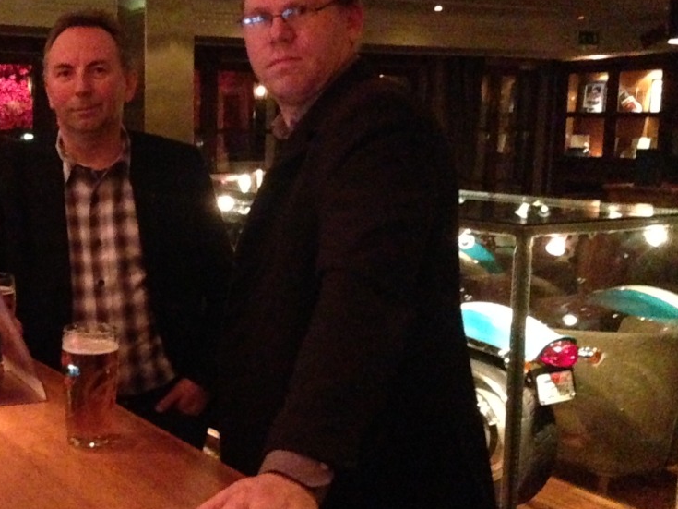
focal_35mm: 105
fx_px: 2056
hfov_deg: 18.6
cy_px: 253
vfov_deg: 14.1
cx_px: 149
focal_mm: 4.12
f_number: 2.4
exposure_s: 1/15
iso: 2500
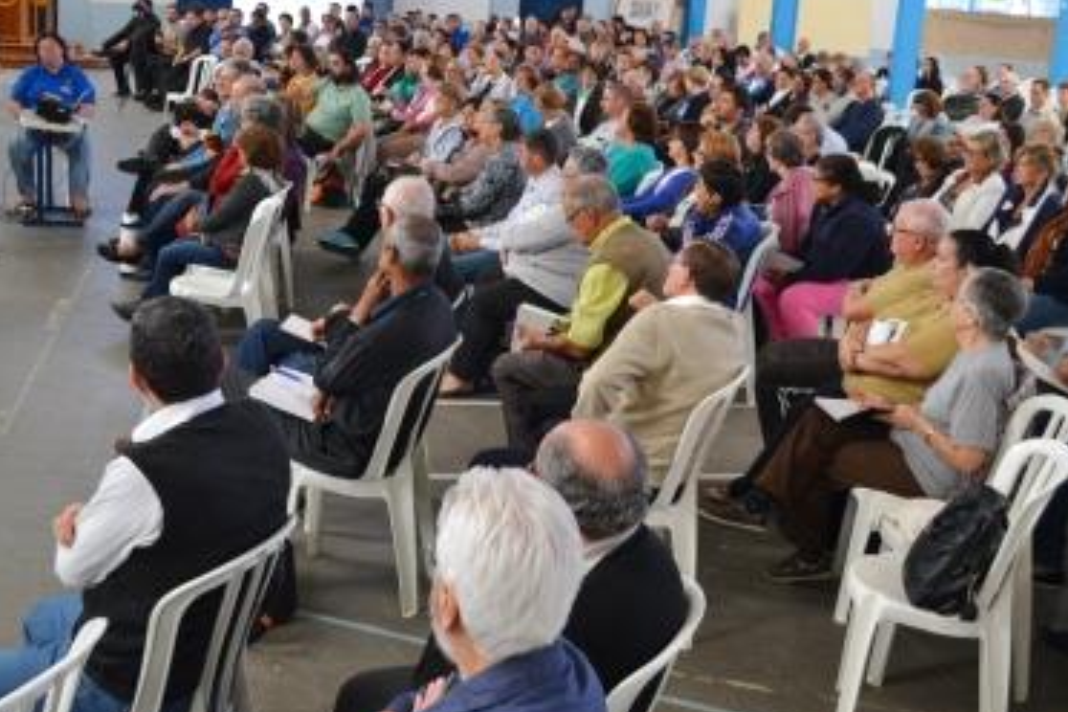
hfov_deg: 41.9
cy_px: 312
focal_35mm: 47
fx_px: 1394
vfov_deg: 28.6
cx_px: 497
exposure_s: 1/40
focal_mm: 26
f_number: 4.2
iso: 400
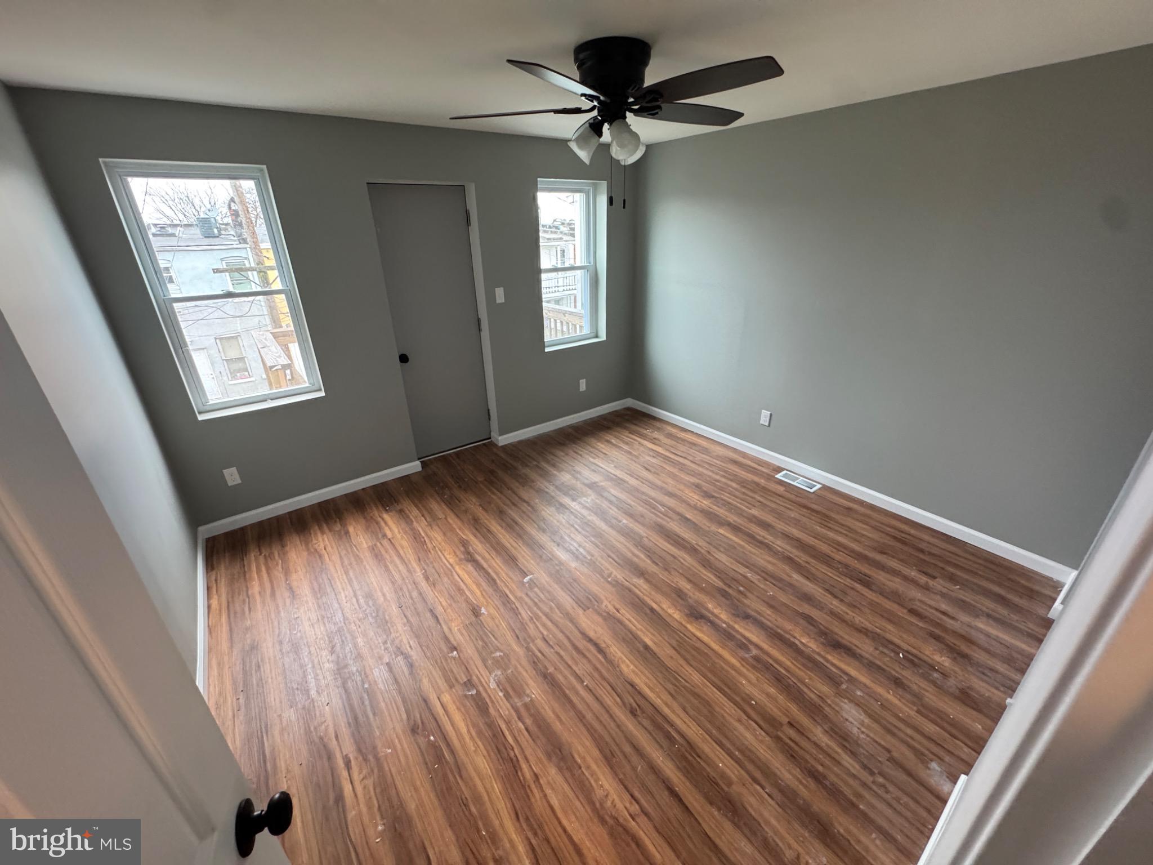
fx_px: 466
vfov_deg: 85.7
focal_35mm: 14
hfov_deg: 102.1
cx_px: 576
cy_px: 432
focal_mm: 2.22
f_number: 2.2
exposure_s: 1/120
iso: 320
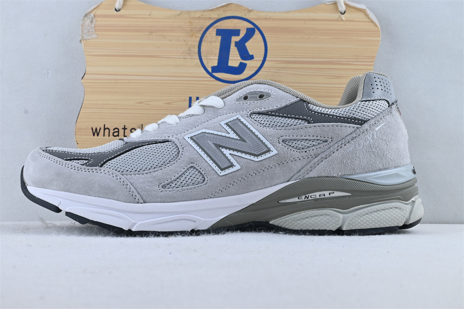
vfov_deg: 27.7
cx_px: 232
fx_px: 628
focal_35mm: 49
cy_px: 154
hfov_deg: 40.5
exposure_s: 1/15
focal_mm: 32.5
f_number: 10
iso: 100
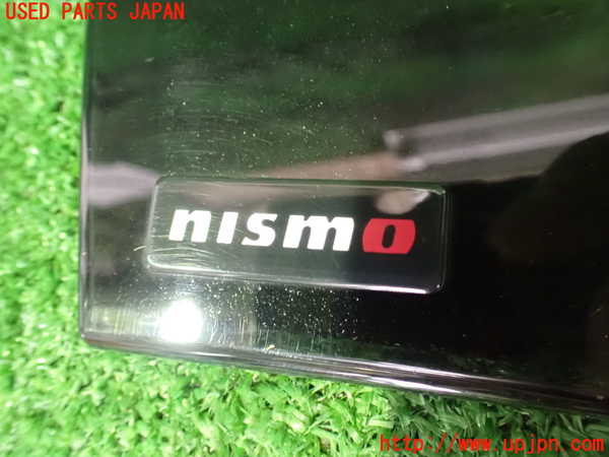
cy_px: 228
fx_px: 528
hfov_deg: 60.0
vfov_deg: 46.8
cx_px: 304
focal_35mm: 30
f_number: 2.3
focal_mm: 5.4
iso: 1600
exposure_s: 1/15
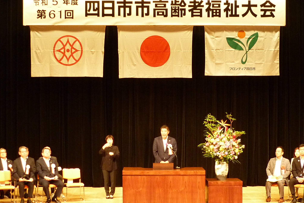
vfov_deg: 16.5
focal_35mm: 83
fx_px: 701
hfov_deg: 24.5
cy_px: 105
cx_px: 152
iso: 400
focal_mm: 7.4
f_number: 3.1
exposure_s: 1/20
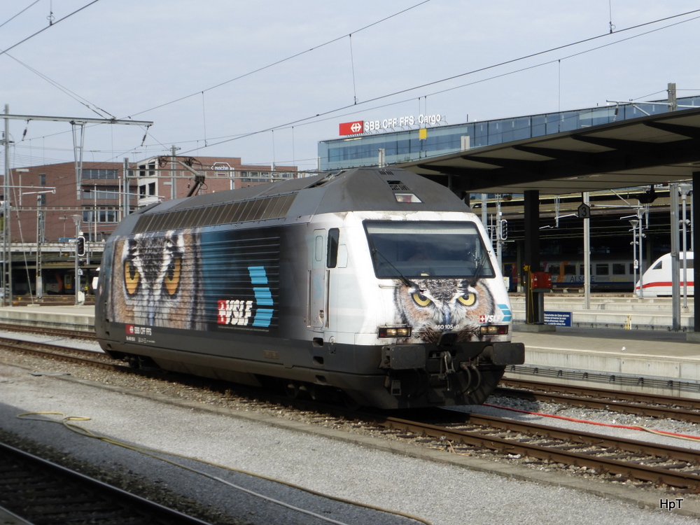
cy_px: 262
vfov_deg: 21.3
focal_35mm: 69
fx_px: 1395
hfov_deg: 28.2
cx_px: 350
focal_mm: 11.7
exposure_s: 1/640
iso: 100
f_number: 4.9
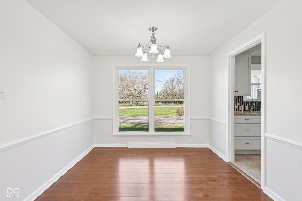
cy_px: 100
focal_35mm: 16
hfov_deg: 96.7
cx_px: 151
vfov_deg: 73.7
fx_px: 134
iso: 100
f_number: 8
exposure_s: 1/40
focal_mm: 16
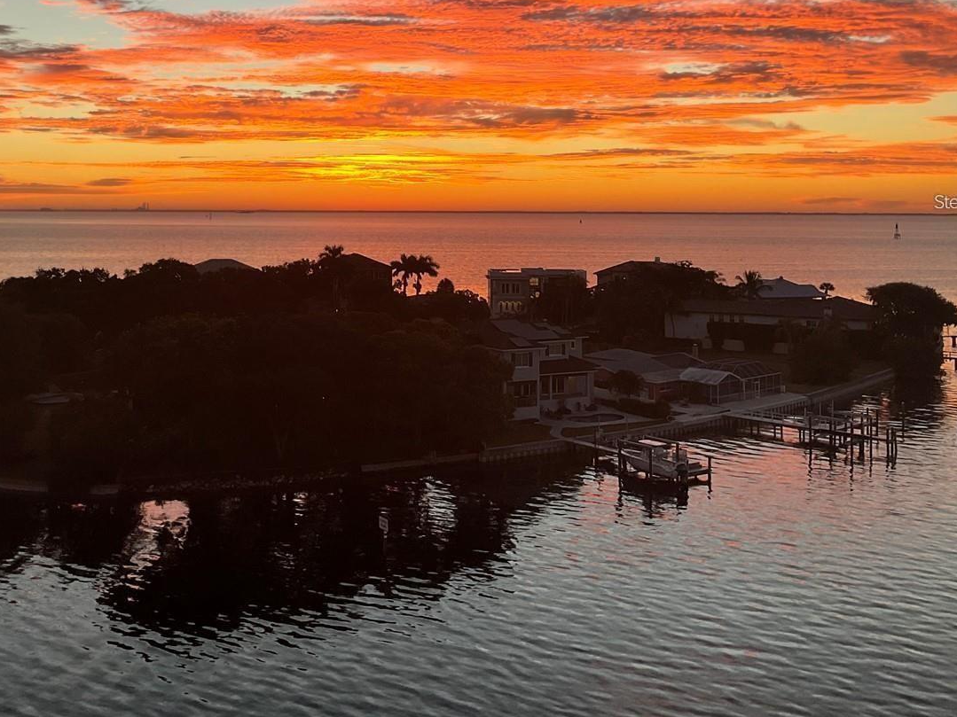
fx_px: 1189
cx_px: 309
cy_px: 201
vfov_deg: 33.1
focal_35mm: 43
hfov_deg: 43.2
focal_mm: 3
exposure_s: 1/120
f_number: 1.8
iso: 20
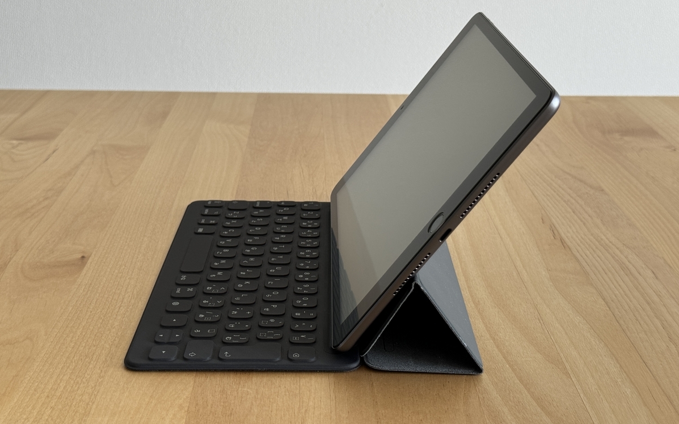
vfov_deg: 25.3
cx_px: 339
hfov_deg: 39.6
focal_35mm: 51
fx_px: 944
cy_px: 189
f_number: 1.78
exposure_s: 1/121
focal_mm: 6.76
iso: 80
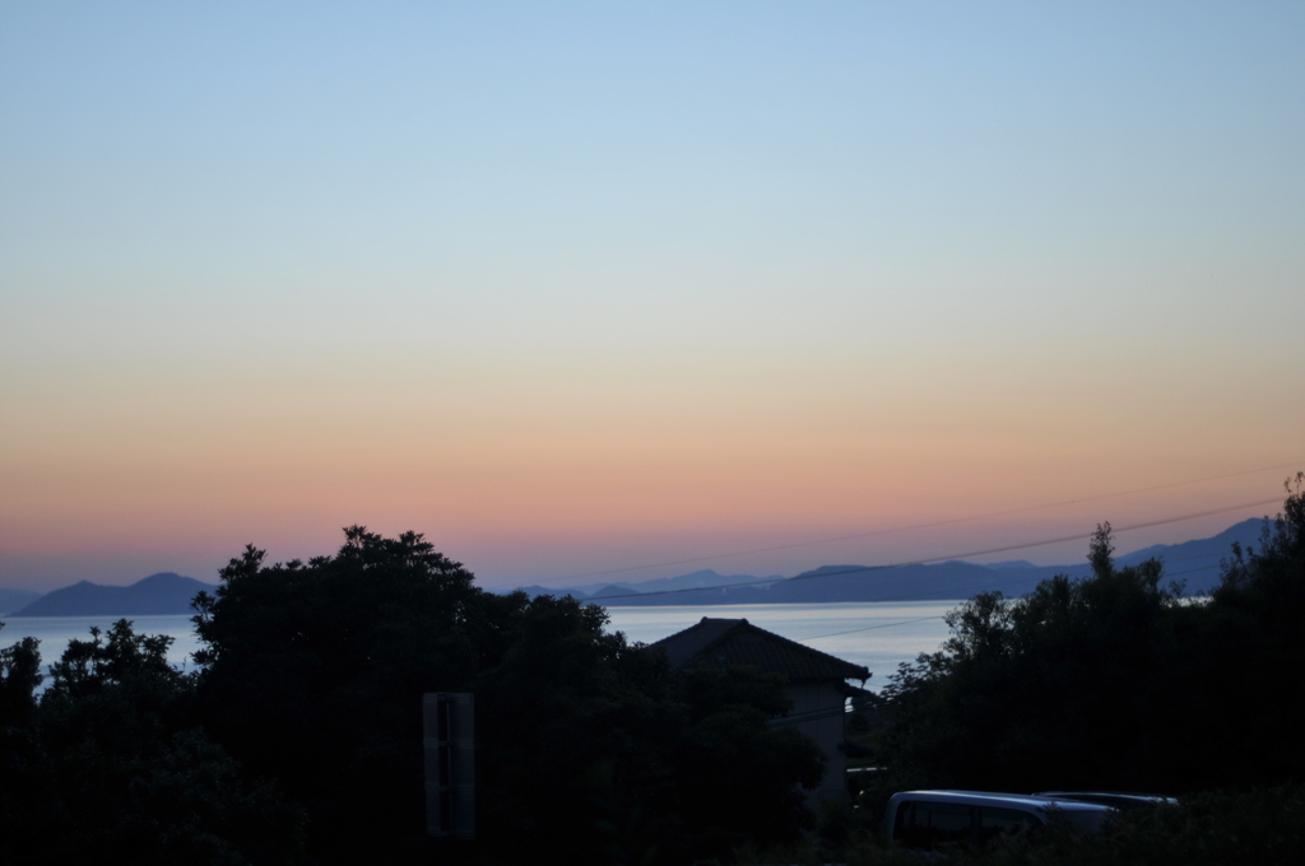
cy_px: 433
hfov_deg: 27.0
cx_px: 652
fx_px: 2715
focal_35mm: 75
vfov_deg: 18.1
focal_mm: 50
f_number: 1.8
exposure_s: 1/500
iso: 250
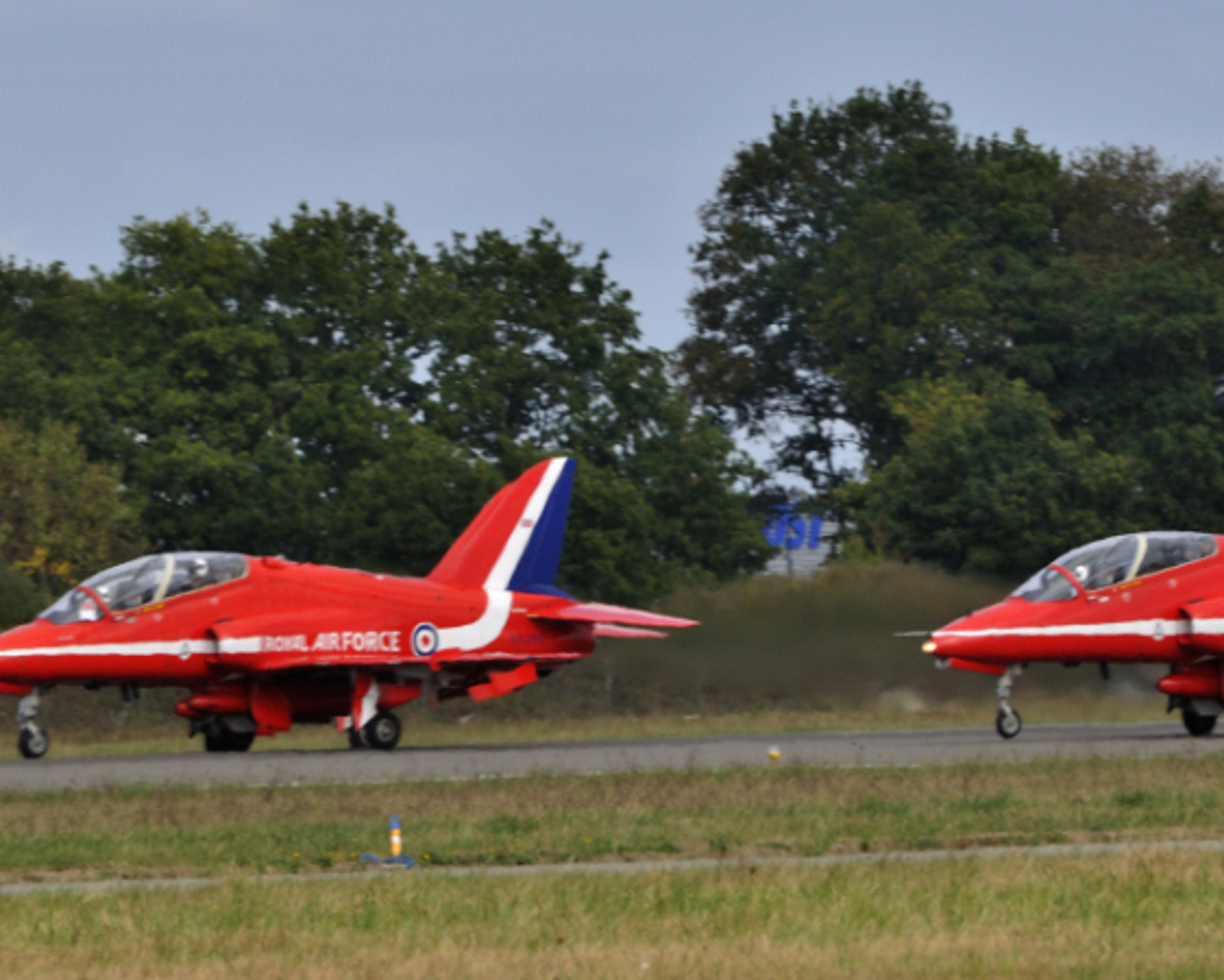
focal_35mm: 750
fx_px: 27179
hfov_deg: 2.6
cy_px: 505
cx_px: 751
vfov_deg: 2.1
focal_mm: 300
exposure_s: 1/320
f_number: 9
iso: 200
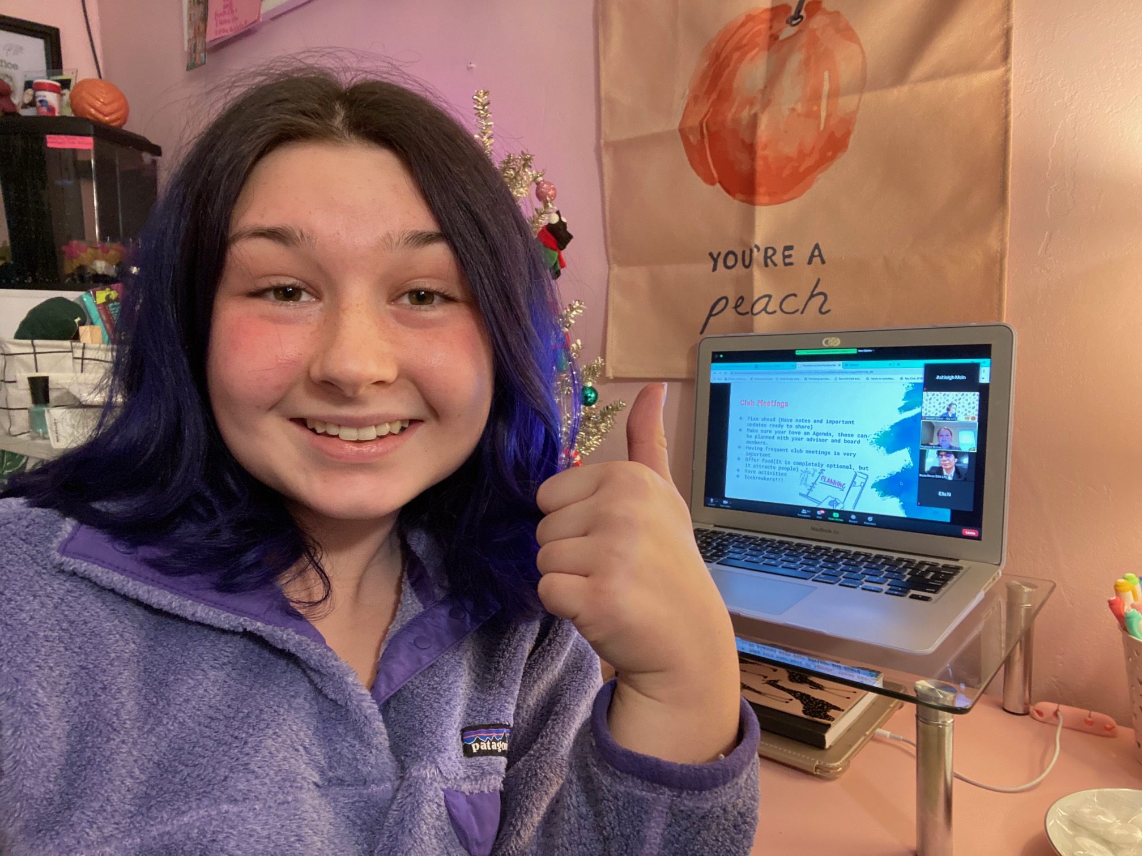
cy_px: 428
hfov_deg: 73.9
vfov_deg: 58.9
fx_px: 759
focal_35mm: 23
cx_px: 571
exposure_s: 1/40
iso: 400
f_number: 2.2
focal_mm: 2.71
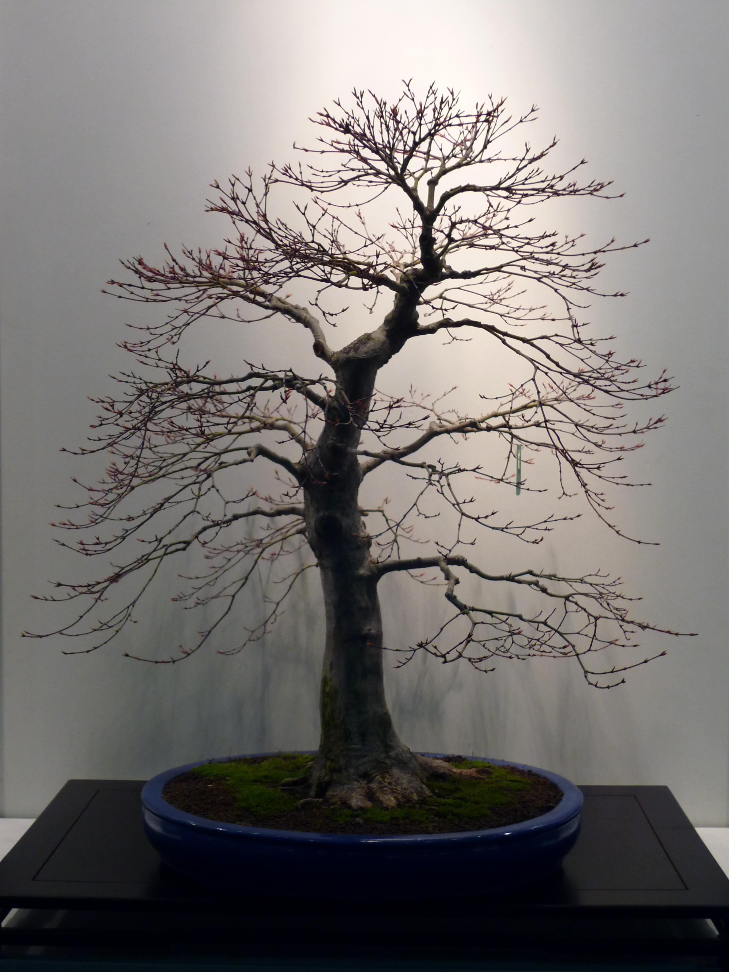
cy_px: 486
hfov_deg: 26.1
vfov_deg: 34.3
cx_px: 364
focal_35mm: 56
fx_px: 1572
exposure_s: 1/40
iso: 200
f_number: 3.4
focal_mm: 9.2
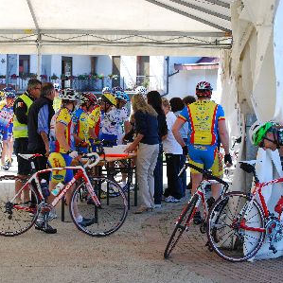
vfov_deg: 16.5
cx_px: 105
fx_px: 977
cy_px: 142
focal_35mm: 106
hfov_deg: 16.5
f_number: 8
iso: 200
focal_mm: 55
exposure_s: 1/100
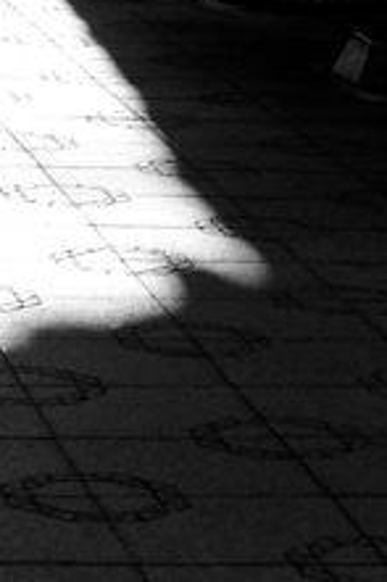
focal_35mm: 227
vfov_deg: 8.7
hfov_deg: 5.9
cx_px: -269
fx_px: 3666
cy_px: -524
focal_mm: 18.5
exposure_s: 1/2500
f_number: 1.8
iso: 160
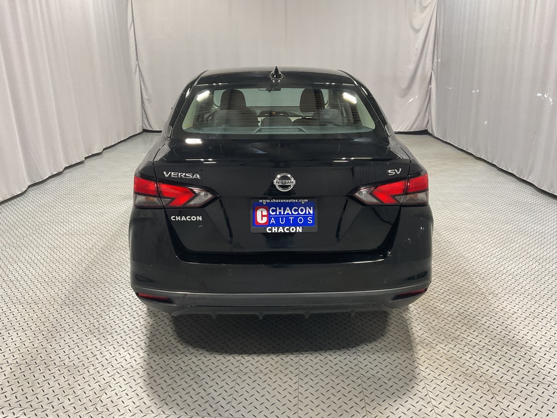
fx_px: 467
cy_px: 209
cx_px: 278
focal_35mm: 29
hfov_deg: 61.7
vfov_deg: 48.2
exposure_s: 1/60
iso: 80
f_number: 1.8
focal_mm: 3
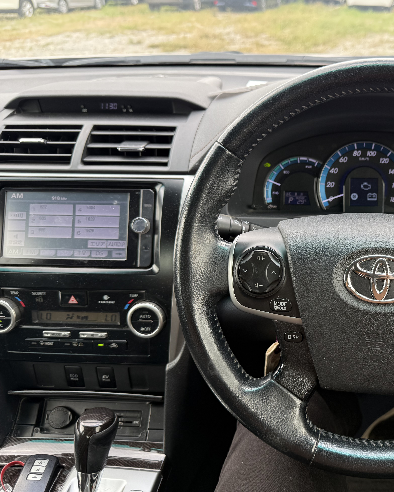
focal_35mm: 34
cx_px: 327
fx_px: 496
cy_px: 242
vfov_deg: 52.8
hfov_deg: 41.1
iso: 100
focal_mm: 6.76
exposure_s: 1/224
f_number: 1.78
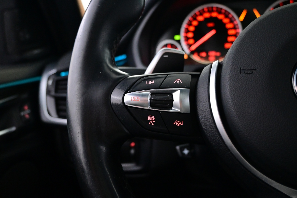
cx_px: 148
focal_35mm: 31
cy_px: 99
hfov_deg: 60.7
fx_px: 254
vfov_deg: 42.6
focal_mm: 20.5
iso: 3600
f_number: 3.8
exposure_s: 1/30
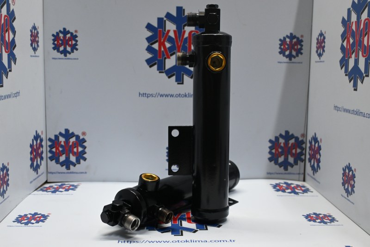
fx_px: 424
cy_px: 124
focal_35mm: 41
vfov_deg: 32.4
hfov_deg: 47.2
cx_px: 185
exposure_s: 1/125
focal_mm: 27.5
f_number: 4.5
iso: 1250
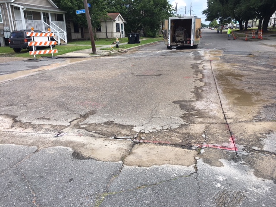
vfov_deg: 48.2
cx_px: 138
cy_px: 104
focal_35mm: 29
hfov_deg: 61.7
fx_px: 231
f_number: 2.2
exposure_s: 1/894
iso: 25
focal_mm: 4.15
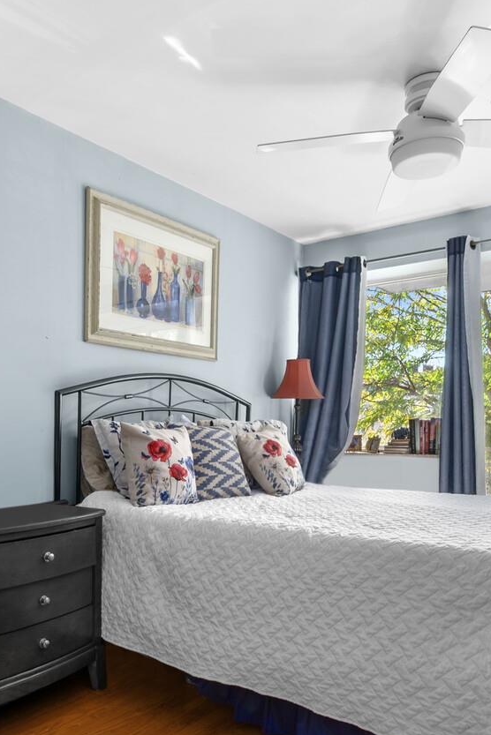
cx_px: 158
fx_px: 552
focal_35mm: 27
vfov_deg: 67.3
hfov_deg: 47.1
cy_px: 395
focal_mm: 10
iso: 200
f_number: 11
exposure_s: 4
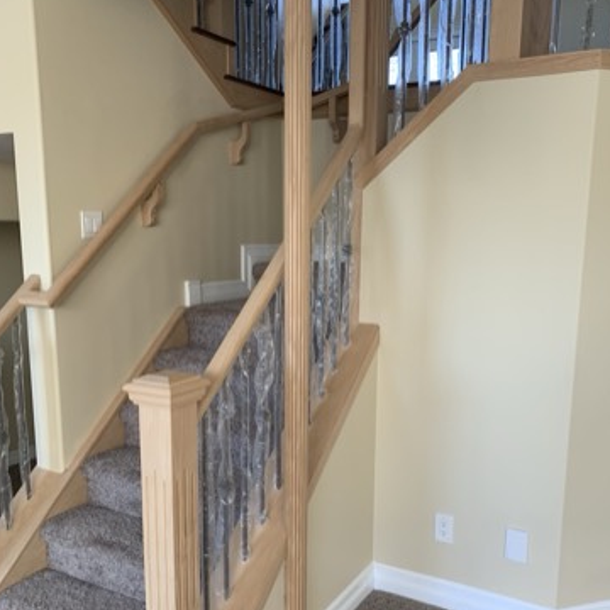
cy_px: 358
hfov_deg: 48.4
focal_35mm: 34
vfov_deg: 48.2
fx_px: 678
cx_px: 319
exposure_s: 1/99
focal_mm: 4.25
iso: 100
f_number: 1.8
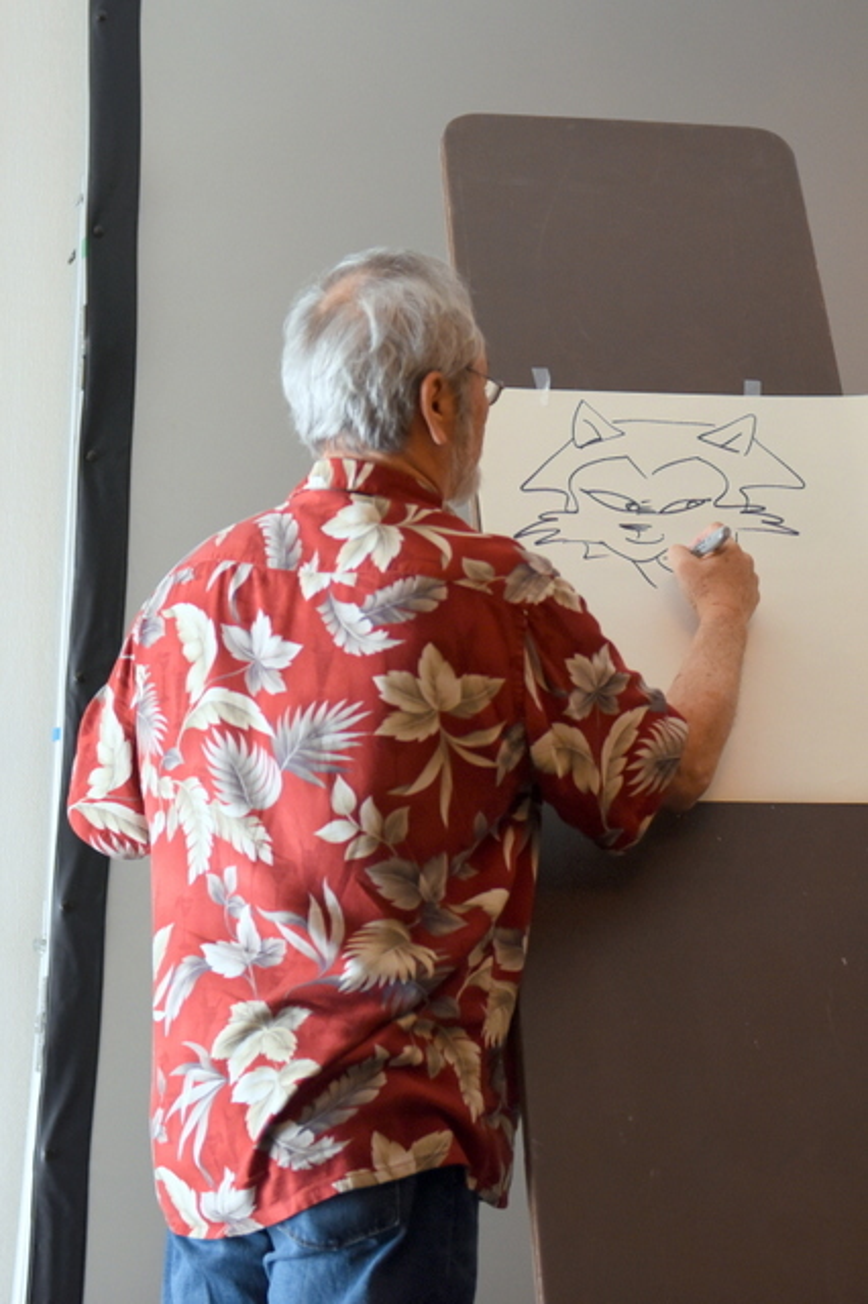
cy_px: 652
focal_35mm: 50
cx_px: 434
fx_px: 1810
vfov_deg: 39.6
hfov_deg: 27.0
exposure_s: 1/500
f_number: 2.8
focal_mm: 50
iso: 1600
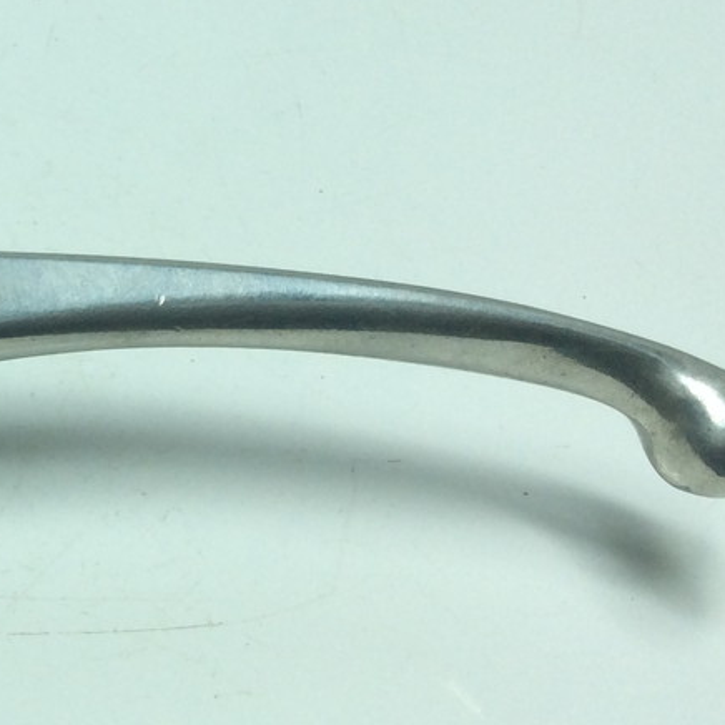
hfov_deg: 19.2
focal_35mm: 83
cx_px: -238
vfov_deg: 20.8
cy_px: 269
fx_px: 1967
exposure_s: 1/529
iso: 32
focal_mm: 3.3
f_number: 2.4
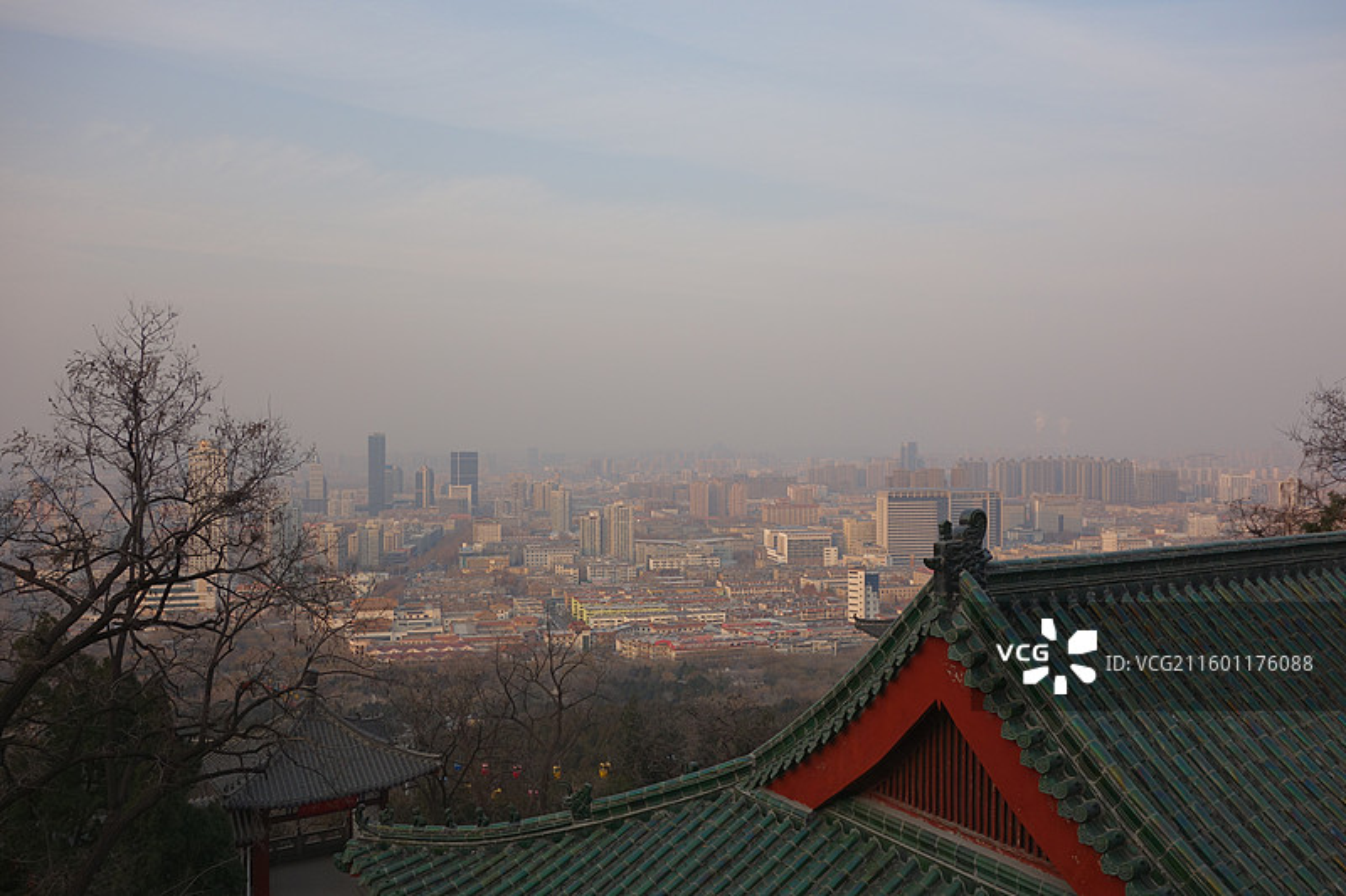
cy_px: 448
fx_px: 1047
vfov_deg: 46.4
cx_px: 673
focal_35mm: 28
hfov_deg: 65.5
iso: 125
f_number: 5.6
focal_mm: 10.4
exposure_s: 1/200
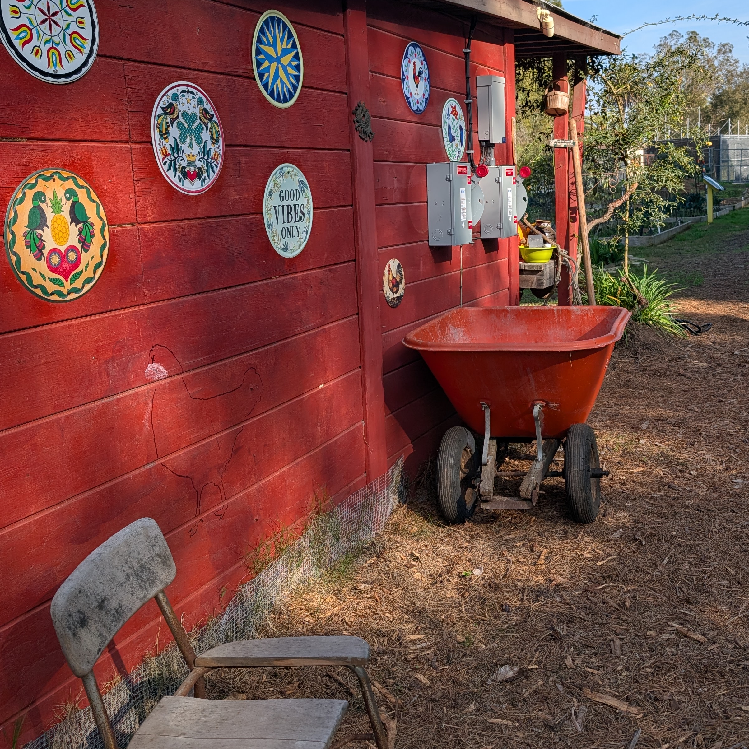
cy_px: 284
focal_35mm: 36
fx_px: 881
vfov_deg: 45.7
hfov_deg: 45.7
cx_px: 463
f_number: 1.68
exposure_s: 1/699
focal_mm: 6.9
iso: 22
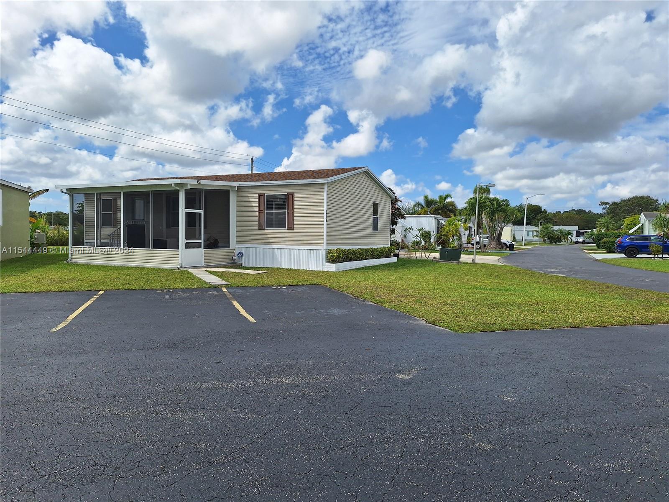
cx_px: 334
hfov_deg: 73.9
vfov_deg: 58.9
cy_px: 251
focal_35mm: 23
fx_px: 445
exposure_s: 1/4878
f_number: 1.8
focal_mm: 5.54
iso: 40
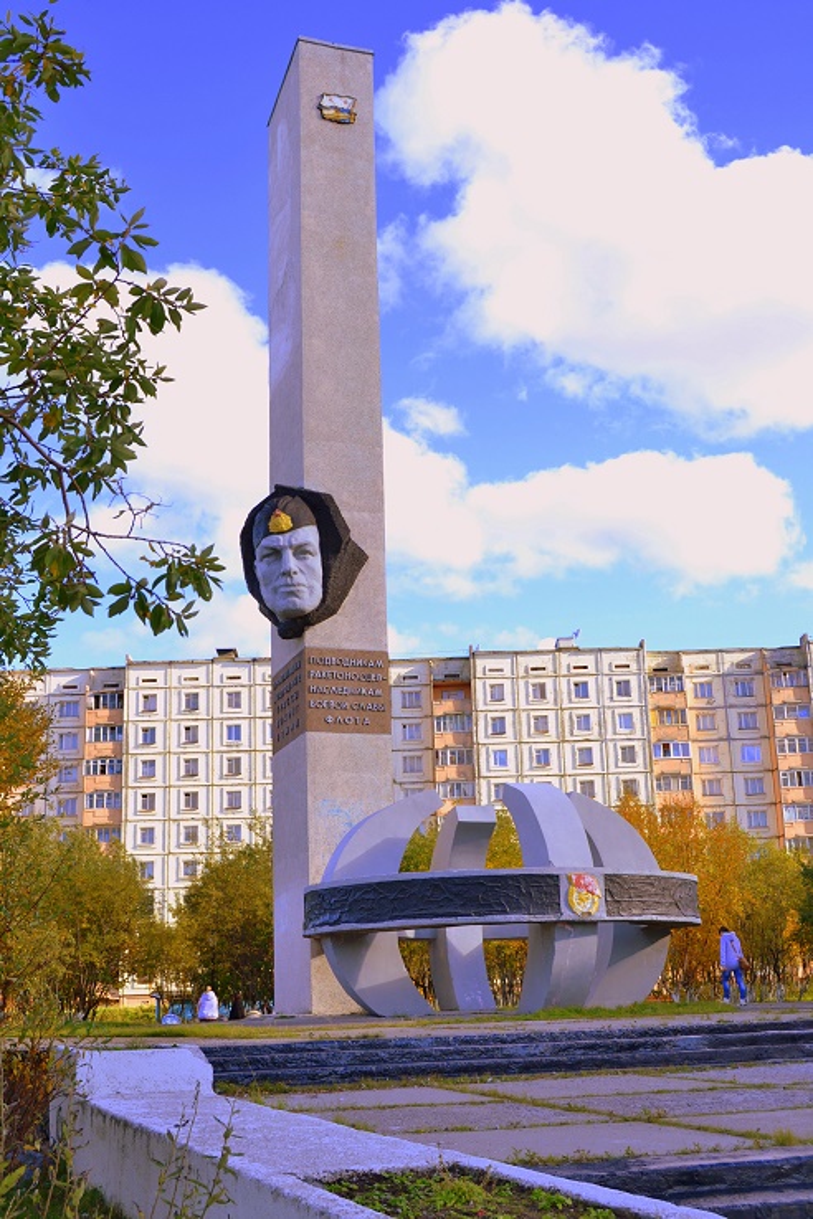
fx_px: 1321
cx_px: 406
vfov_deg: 49.6
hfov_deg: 34.2
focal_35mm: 39
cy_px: 610
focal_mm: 26
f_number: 7.1
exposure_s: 1/200
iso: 200
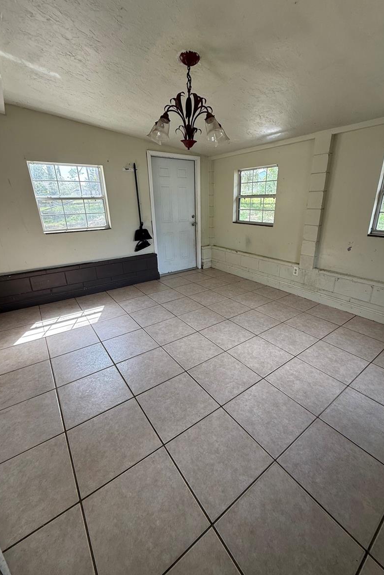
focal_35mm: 15
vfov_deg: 100.4
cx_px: 202
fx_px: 240
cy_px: 280
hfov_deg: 77.3
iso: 80
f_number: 2.2
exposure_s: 1/99
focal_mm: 2.22
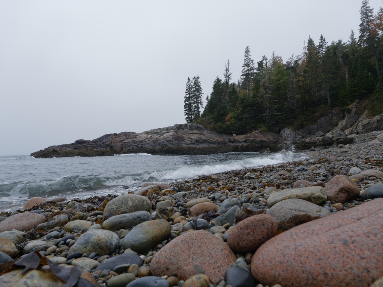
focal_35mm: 24
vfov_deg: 56.8
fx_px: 266
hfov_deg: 71.6
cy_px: 144
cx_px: 192
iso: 200
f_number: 4
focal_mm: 12
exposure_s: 1/400
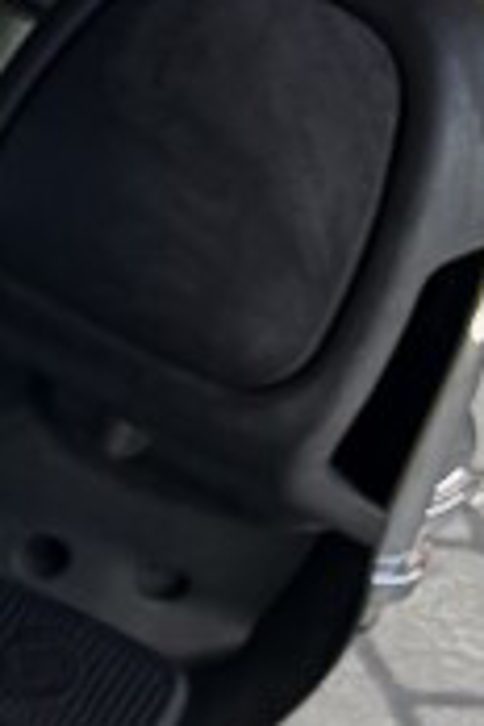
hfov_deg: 7.4
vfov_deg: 13.2
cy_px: 751
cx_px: -1187
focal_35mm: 153
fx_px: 3085
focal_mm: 6.76
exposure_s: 1/671
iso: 80
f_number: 1.78
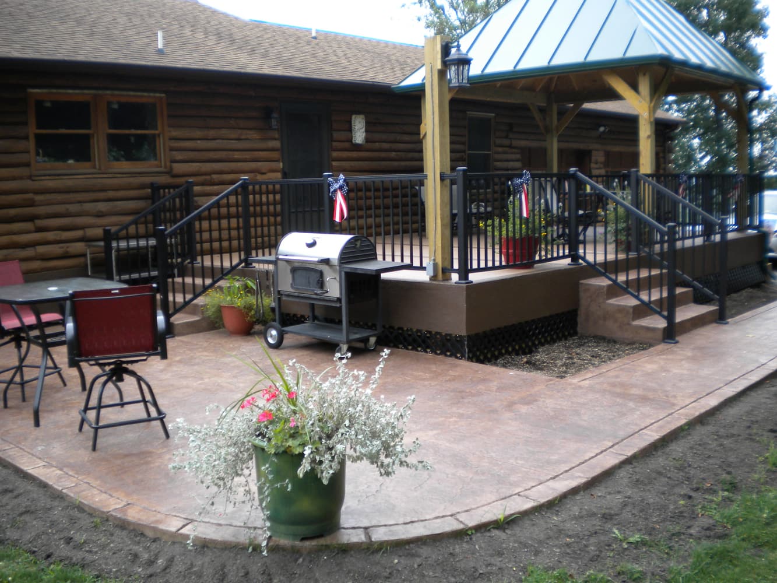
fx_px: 786
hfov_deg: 52.6
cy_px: 292
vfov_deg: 40.7
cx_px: 388
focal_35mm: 35
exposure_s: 1/226
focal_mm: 6.3
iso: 80
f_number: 3.1
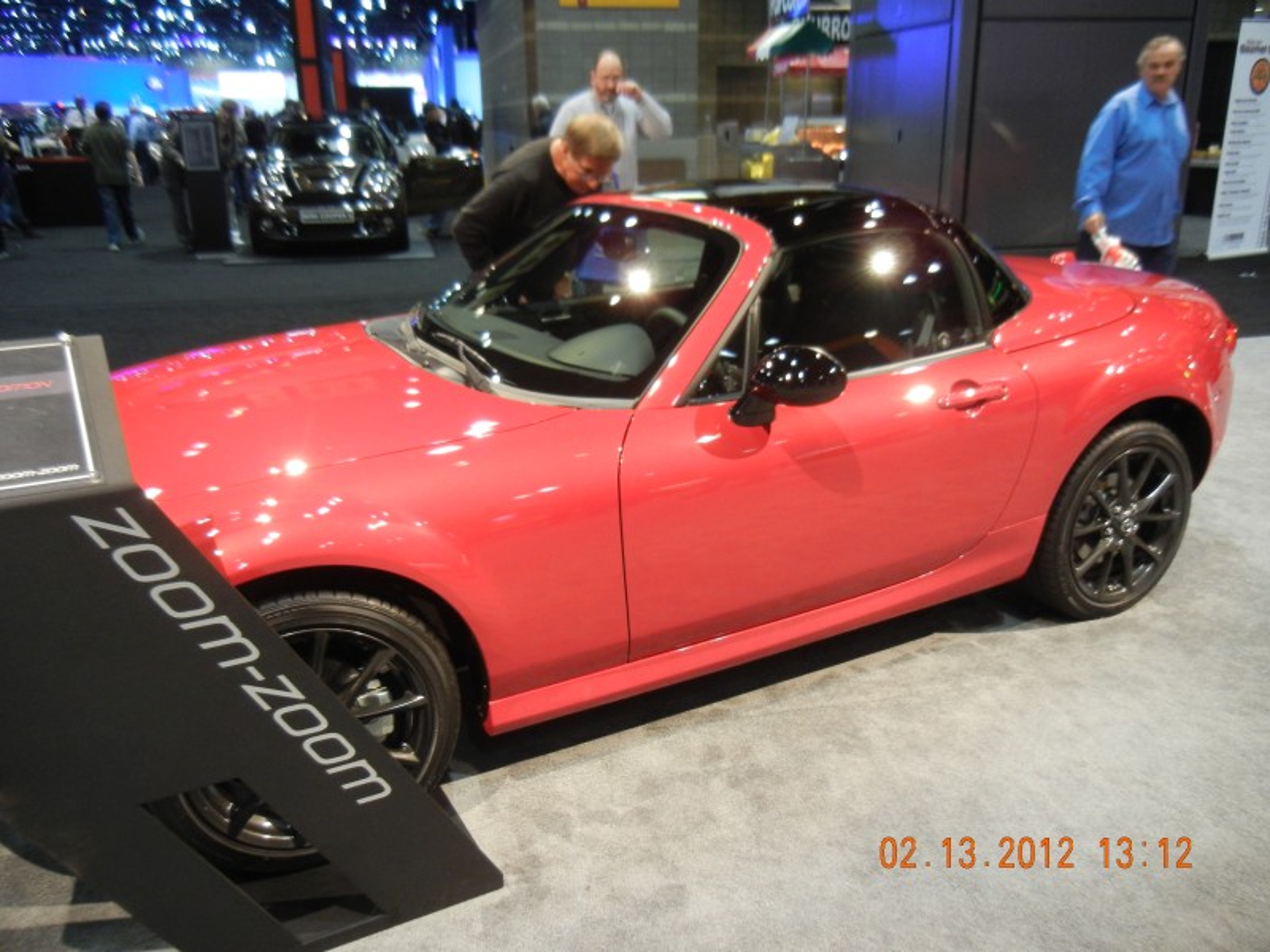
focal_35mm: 30
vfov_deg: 46.8
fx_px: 1101
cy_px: 476
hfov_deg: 60.0
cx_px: 635
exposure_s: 1/33.8
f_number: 3.5
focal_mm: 5.4
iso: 400
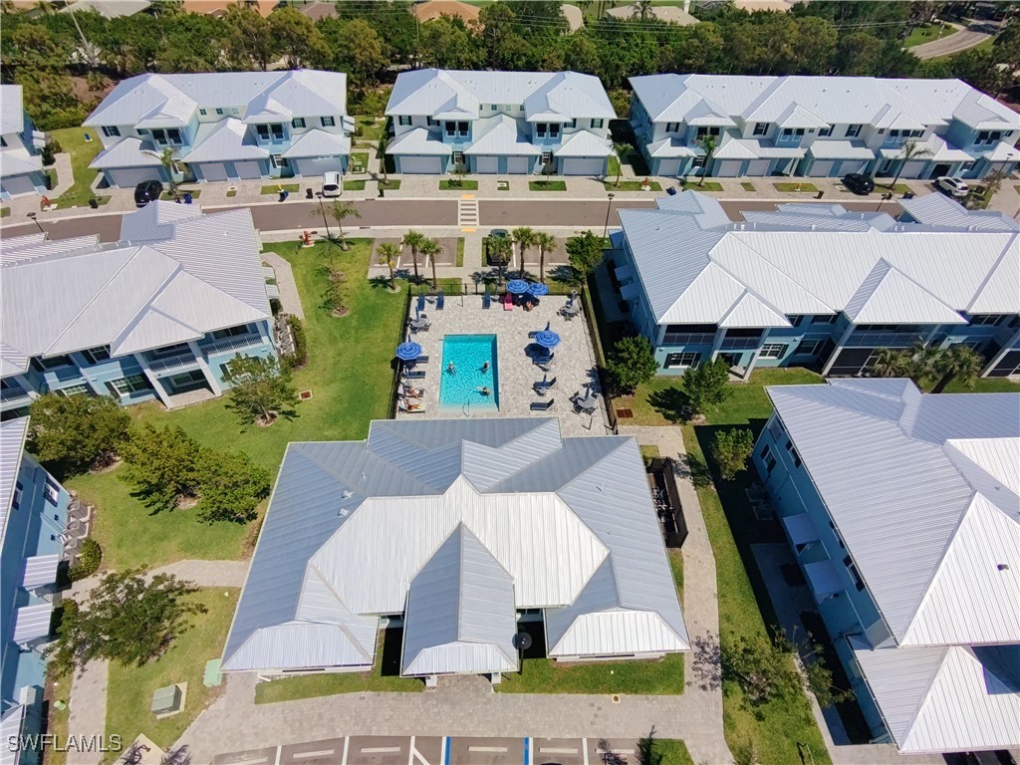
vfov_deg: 74.7
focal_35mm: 17
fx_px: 501
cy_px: 382
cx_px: 510
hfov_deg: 91.0
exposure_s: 1/2500
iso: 100
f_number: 2.8
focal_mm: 17
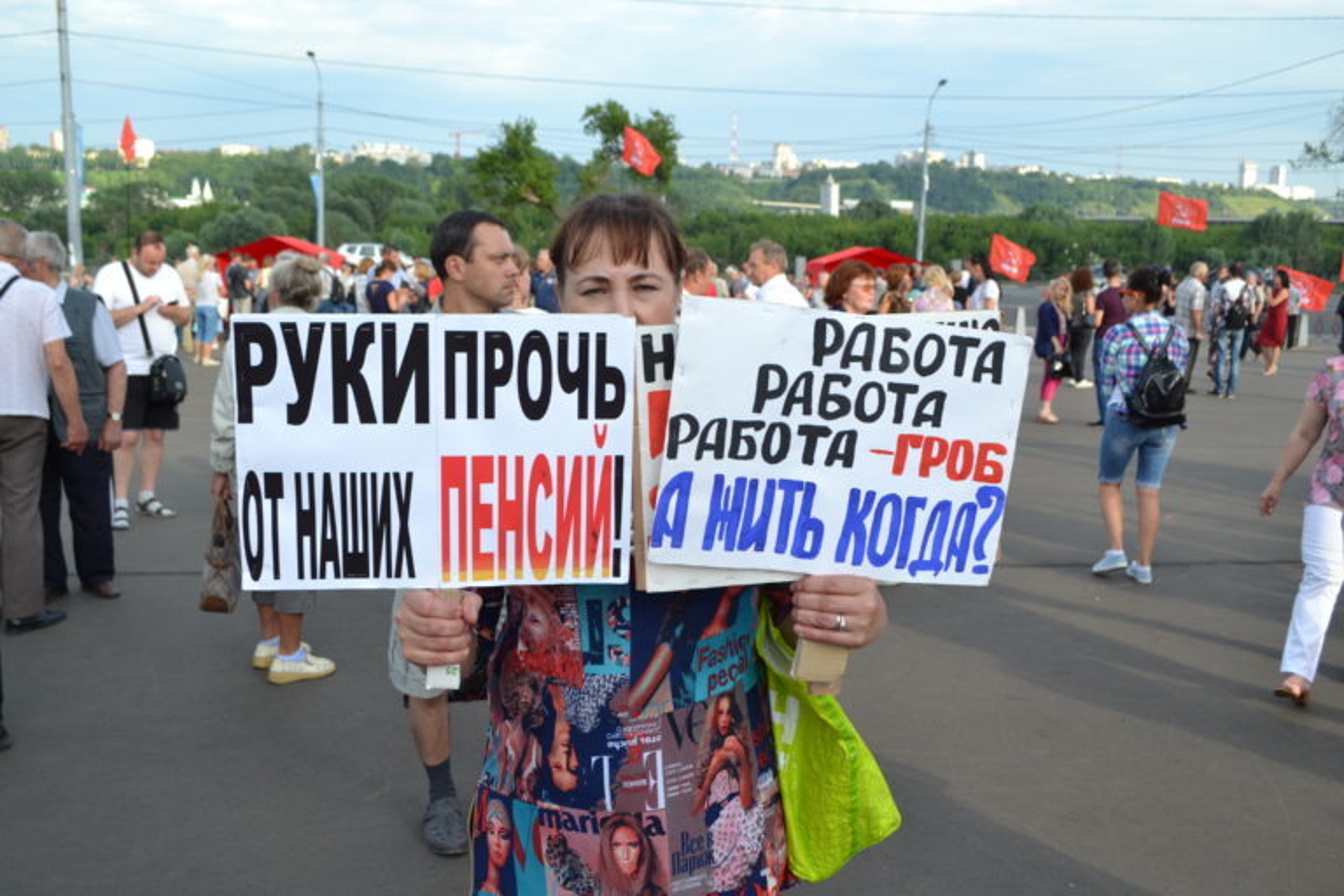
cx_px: 672
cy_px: 448
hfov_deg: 57.2
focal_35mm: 33
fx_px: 1232
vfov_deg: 40.0
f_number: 6.3
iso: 100
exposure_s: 1/160
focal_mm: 22
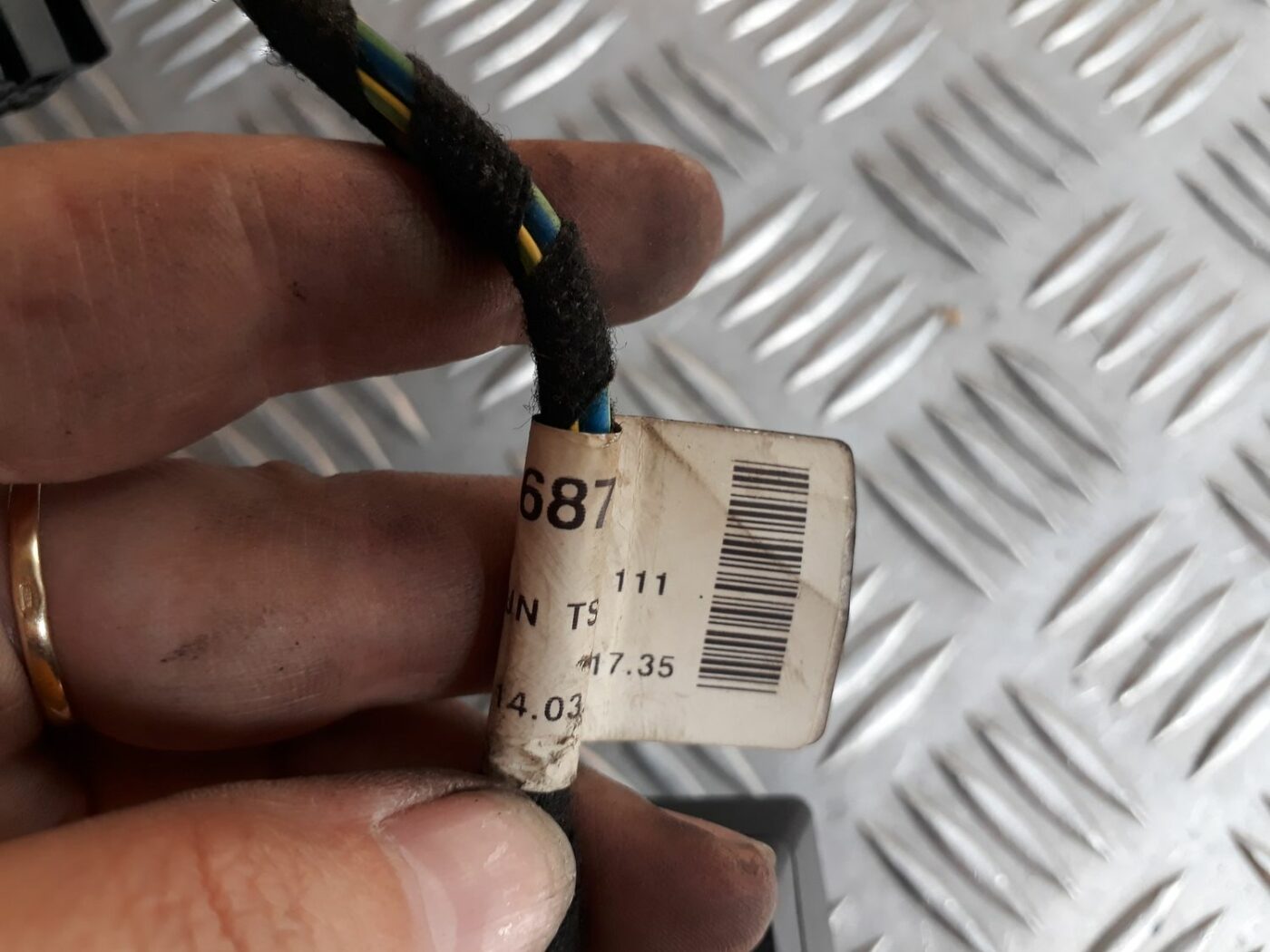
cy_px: 476
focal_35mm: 27
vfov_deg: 51.4
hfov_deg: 65.3
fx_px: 991
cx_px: 635
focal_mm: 3.6
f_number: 1.9
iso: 64
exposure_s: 1/120
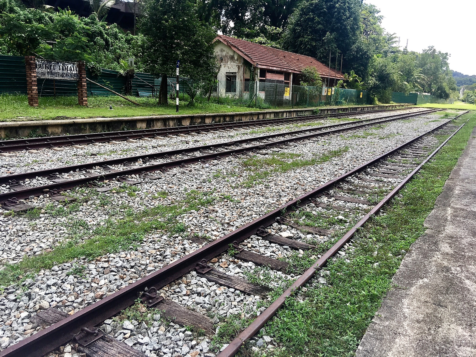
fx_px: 399
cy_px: 178
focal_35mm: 29
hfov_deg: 61.7
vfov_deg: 48.2
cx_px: 238
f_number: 2.2
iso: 25
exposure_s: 1/527
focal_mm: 4.15
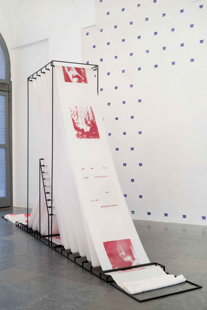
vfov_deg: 47.4
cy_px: 155
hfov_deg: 32.7
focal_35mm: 41
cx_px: 104
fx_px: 353
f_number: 16
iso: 200
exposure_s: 2
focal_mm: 27
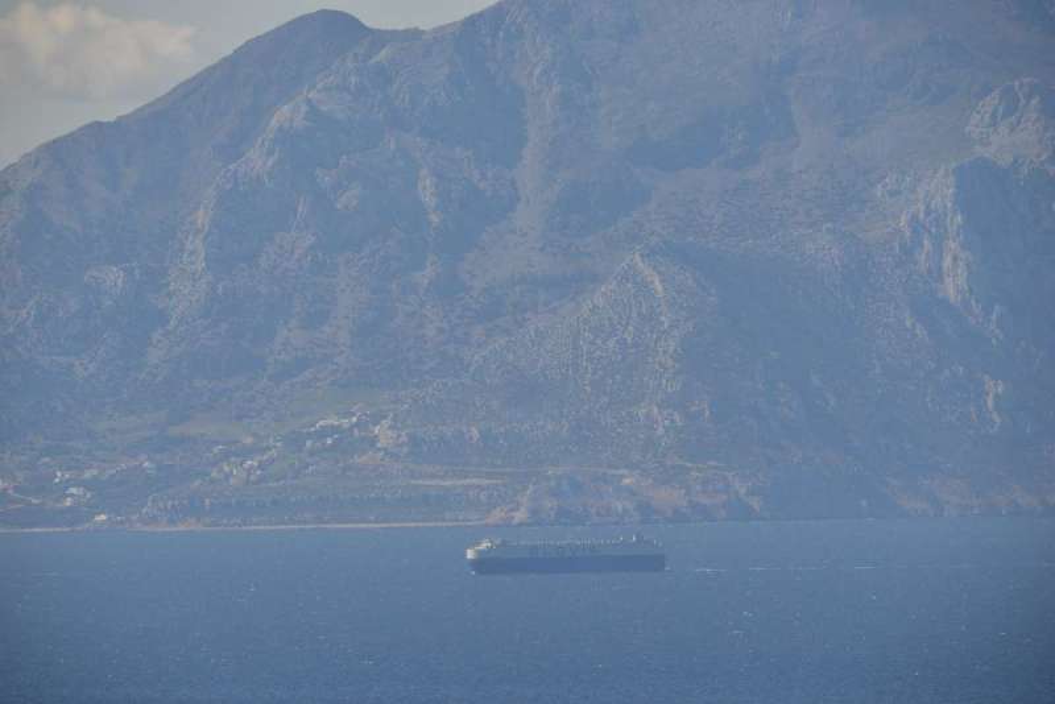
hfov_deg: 3.4
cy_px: 352
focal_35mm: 600
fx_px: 17589
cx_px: 528
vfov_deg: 2.3
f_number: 18
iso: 250
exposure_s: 1/250
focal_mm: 600
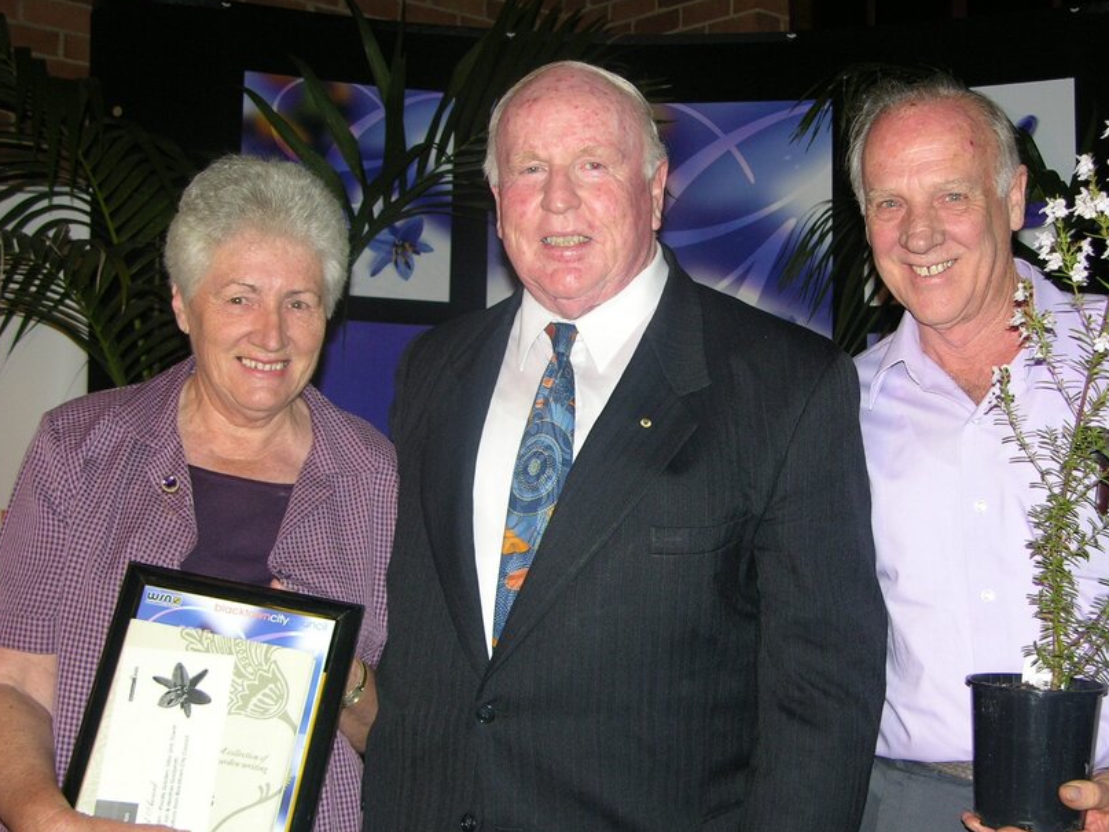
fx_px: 1826
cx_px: 651
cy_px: 371
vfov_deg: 25.6
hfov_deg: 33.7
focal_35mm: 57
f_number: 3
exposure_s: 1/60.1
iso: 100
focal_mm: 11.6
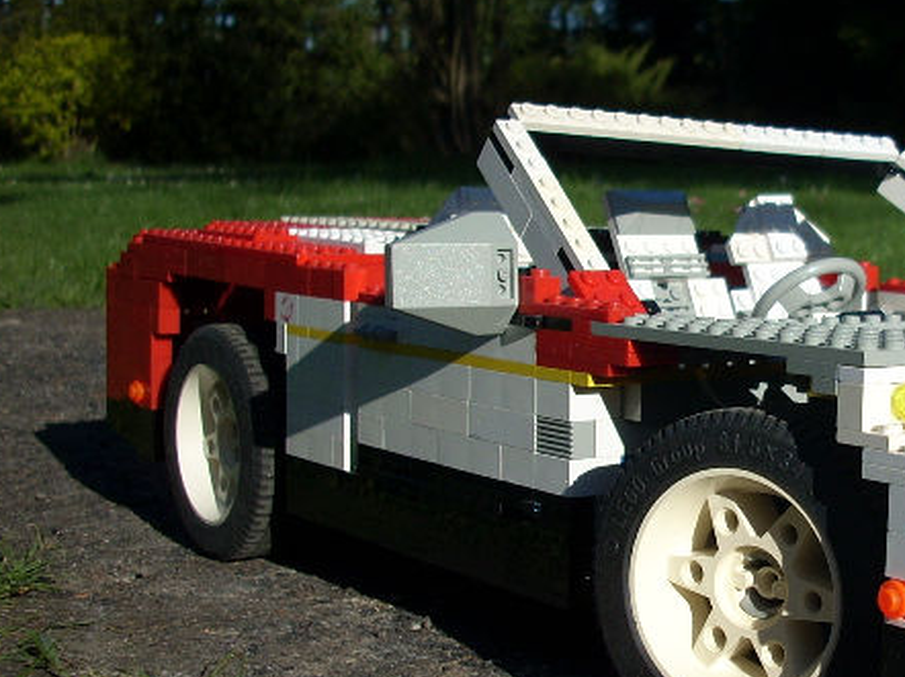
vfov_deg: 21.9
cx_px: 788
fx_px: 1751
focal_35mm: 67
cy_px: 389
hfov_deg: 28.1
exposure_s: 1/386
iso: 64
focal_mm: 6.2
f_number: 5.6
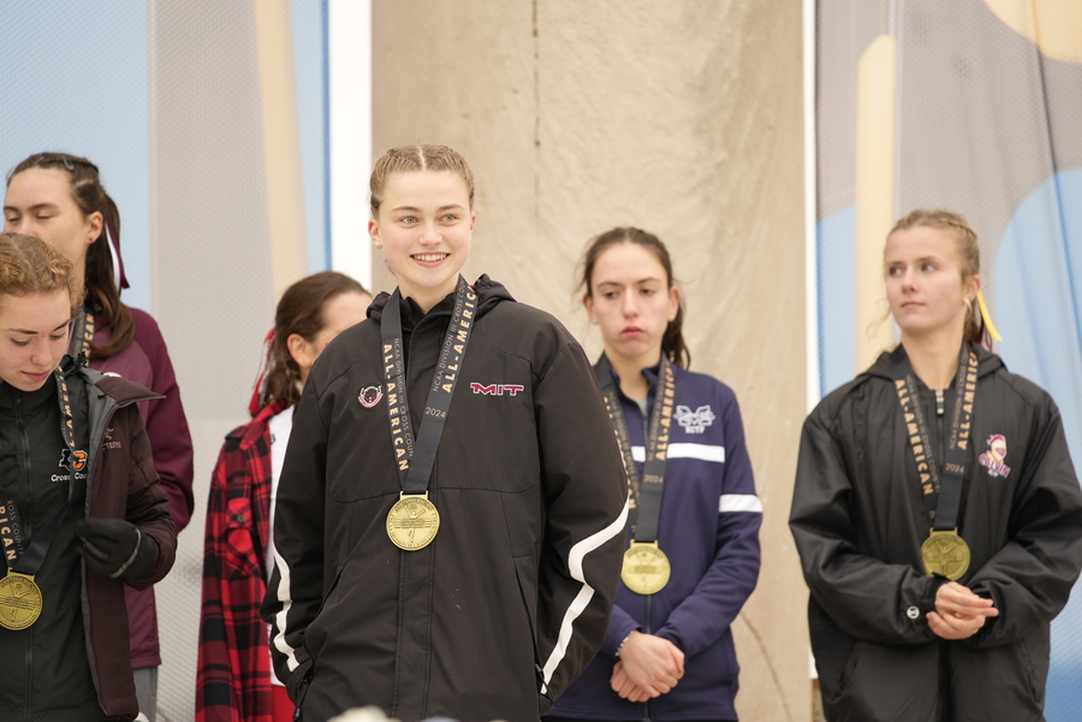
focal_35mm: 200
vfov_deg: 6.9
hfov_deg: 10.3
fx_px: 6011
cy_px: 361
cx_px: 541
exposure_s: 1/250
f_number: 2.8
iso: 160
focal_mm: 200
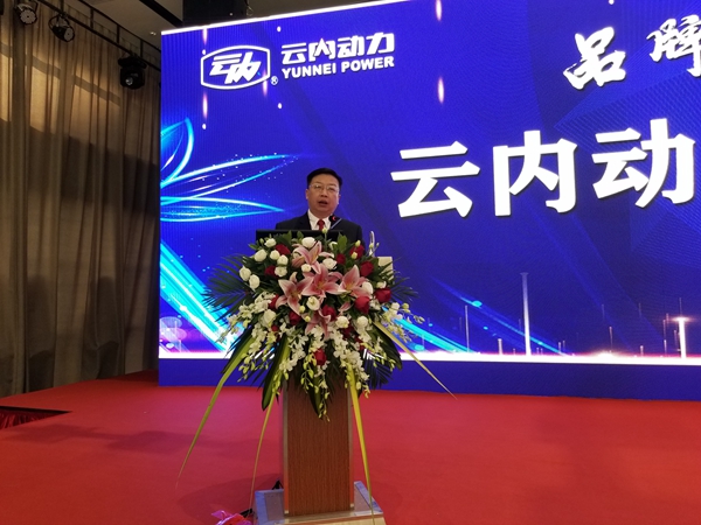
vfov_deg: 53.1
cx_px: 350
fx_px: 527
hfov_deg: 67.3
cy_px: 262
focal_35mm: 26
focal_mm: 4.25
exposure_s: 1/33
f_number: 1.7
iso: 100
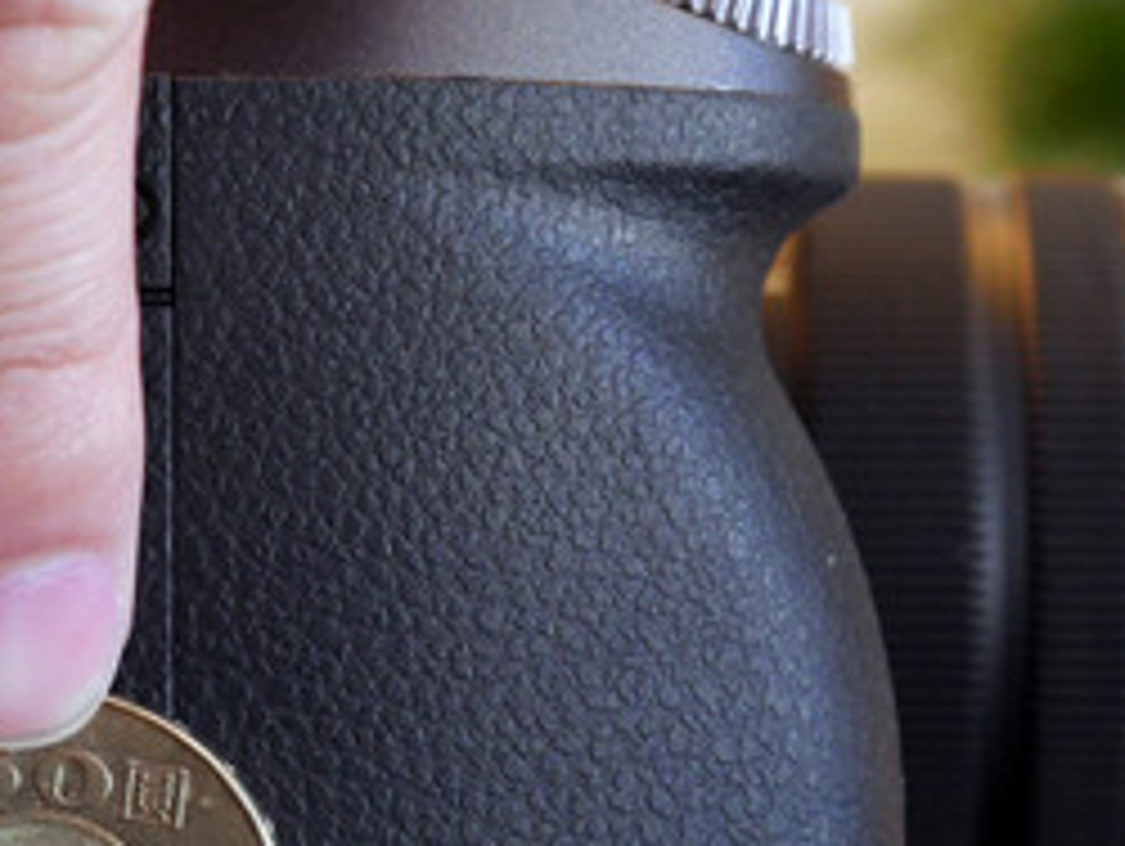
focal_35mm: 134
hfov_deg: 14.7
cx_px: 632
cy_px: 572
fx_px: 4359
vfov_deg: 11.1
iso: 2000
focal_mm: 28
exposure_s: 1/60
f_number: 5.6
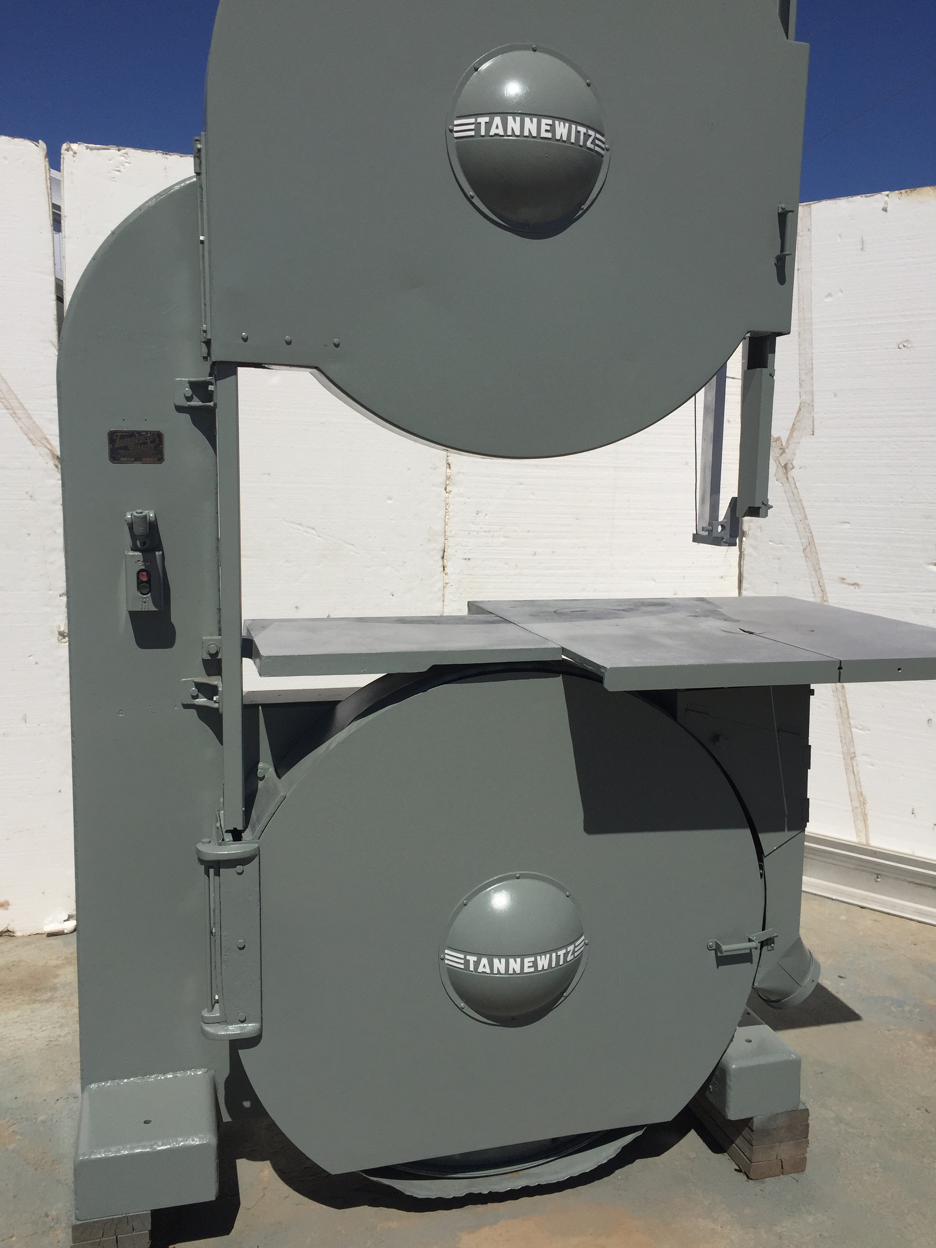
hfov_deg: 48.2
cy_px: 624
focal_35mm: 29
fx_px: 1046
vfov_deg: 61.7
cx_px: 468
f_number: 2.2
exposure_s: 1/7937
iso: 32
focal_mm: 4.15
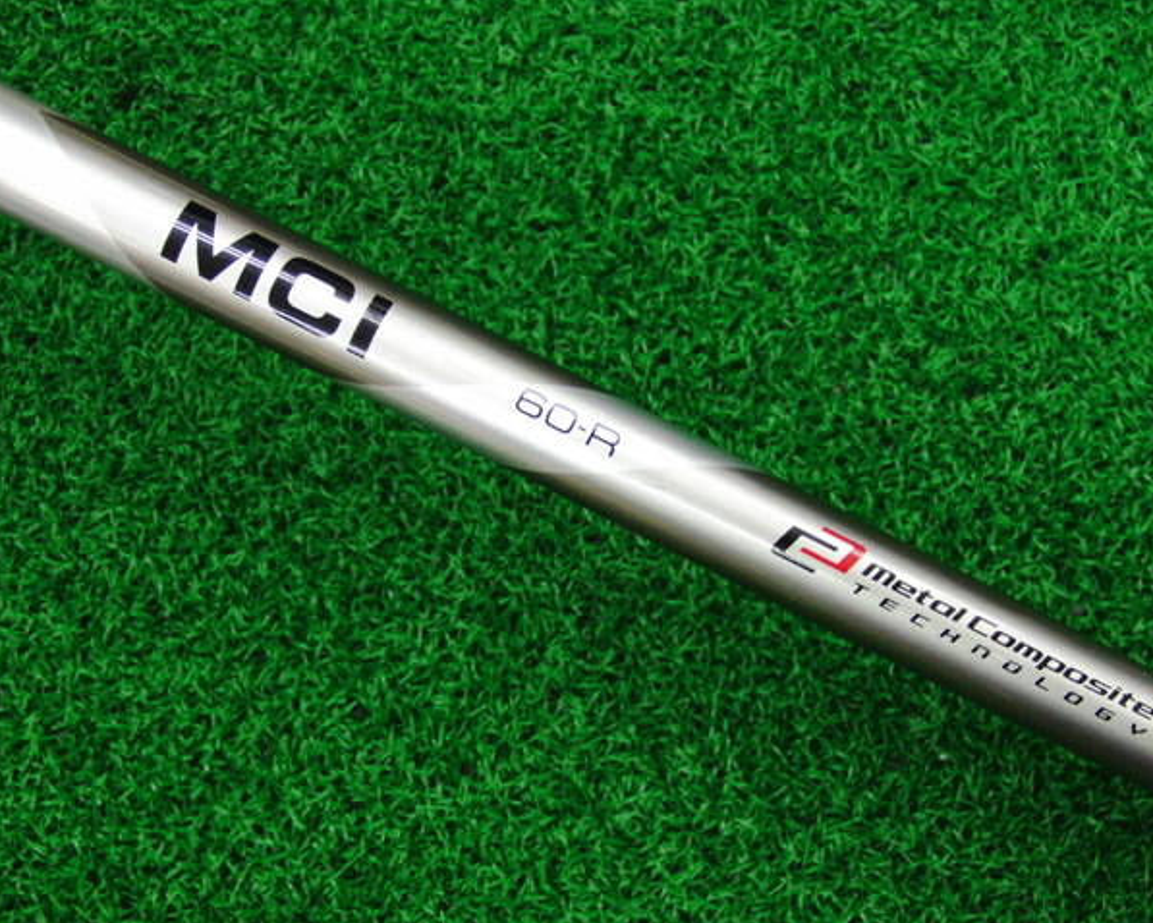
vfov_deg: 33.5
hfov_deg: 41.1
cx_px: 601
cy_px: 462
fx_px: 1536
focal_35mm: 45
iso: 400
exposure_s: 1/40
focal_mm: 7.54
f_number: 3.7
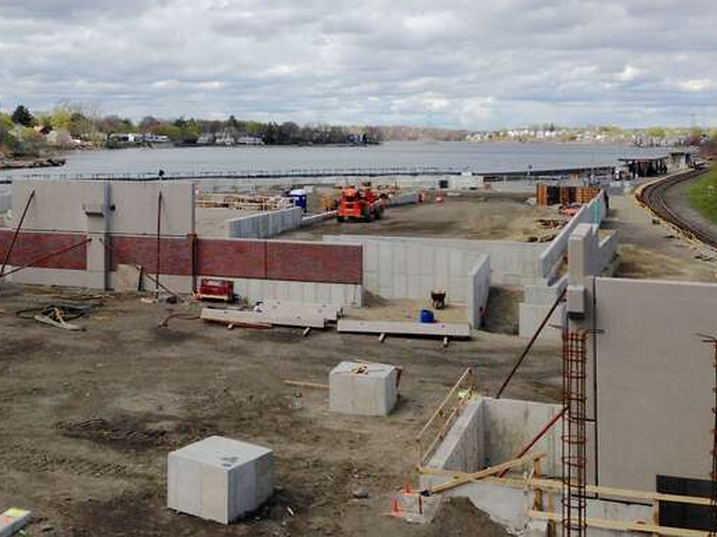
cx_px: 246
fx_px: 1056
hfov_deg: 37.2
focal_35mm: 51
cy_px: 136
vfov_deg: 28.1
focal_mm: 4.12
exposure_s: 1/2169
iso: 50
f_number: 2.4
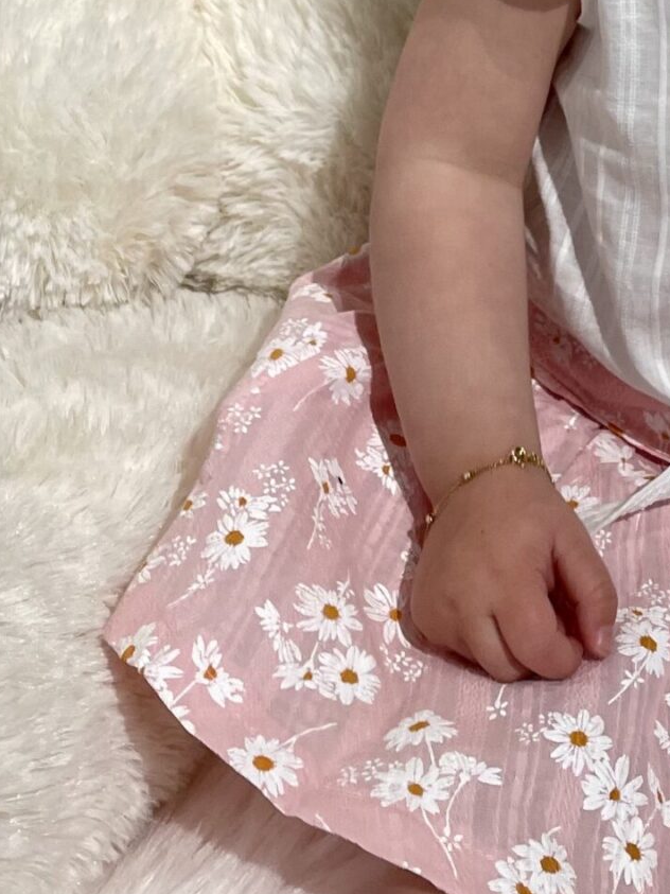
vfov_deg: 23.0
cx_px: 685
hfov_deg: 18.1
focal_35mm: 79
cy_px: -132
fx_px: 2039
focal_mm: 4.2
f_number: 1.6
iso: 64
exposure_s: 1/100
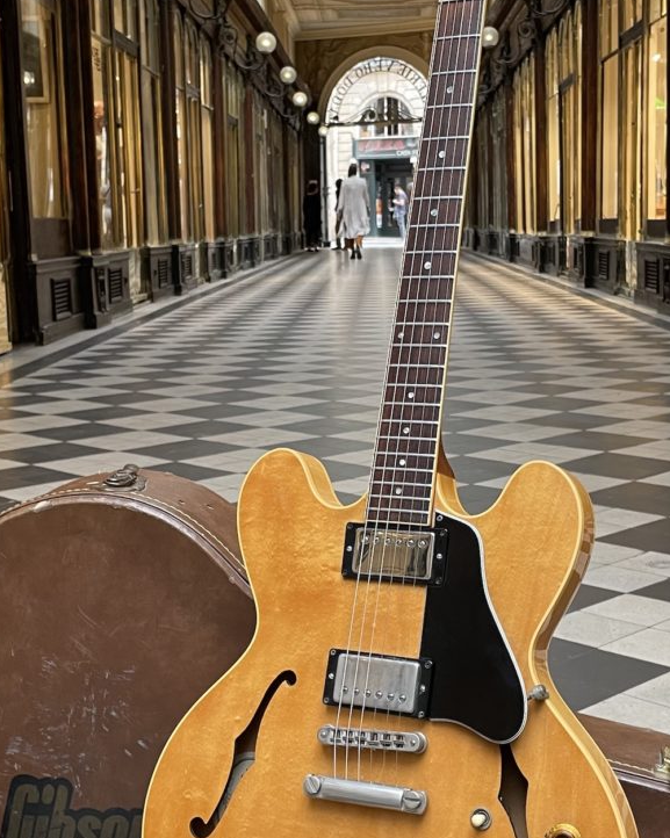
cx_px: 376
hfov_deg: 28.1
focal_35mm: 54
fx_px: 1339
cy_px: 419
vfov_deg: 34.8
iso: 80
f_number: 1.6
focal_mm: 4.2
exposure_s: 1/50
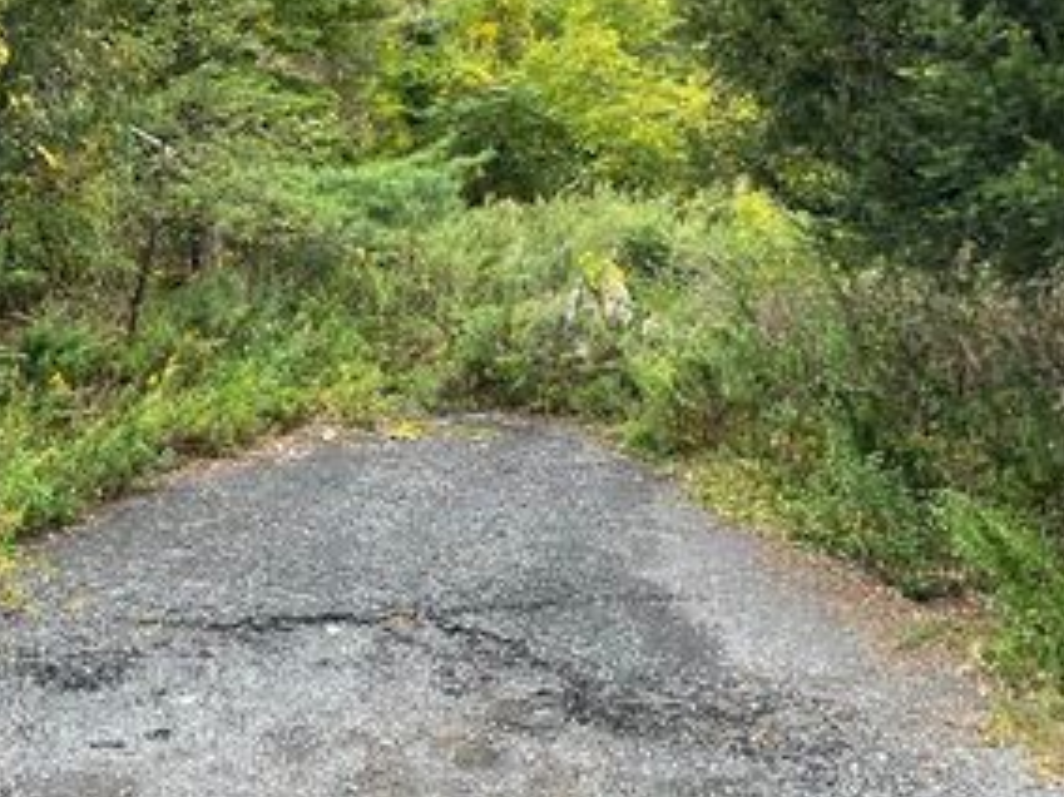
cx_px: 233
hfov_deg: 39.8
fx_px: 1413
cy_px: 190
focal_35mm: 46
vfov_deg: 30.9
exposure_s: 1/121
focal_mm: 4.2
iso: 100
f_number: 1.6
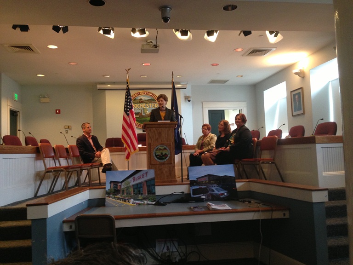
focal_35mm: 33
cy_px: 132
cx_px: 176
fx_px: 337
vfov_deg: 42.9
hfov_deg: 55.4
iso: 200
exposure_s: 1/20
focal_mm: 4.13
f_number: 2.4
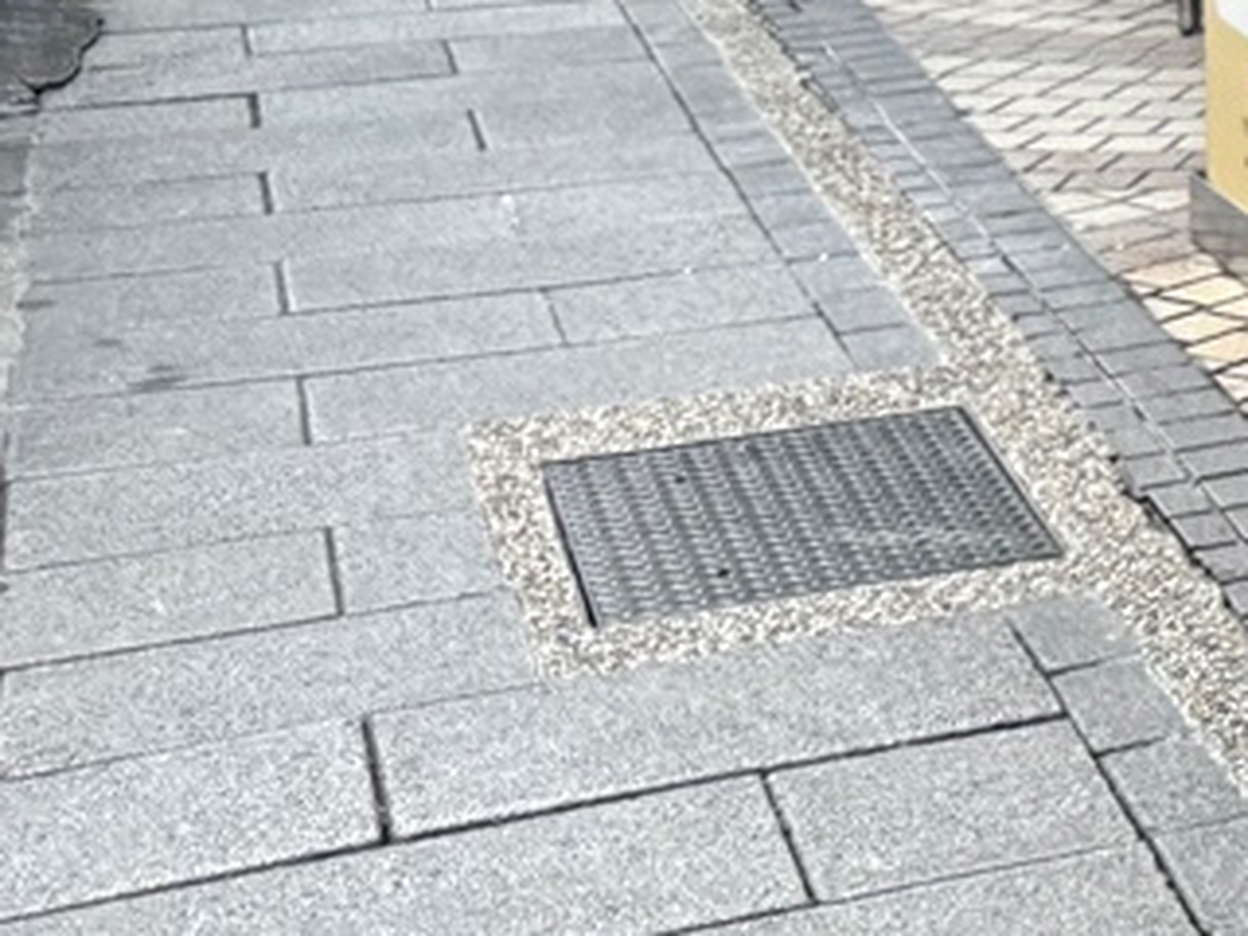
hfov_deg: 16.3
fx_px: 3461
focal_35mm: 96
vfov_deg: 14.5
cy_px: -421
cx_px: 2414
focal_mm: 6.76
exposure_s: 1/120
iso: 125
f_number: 1.78
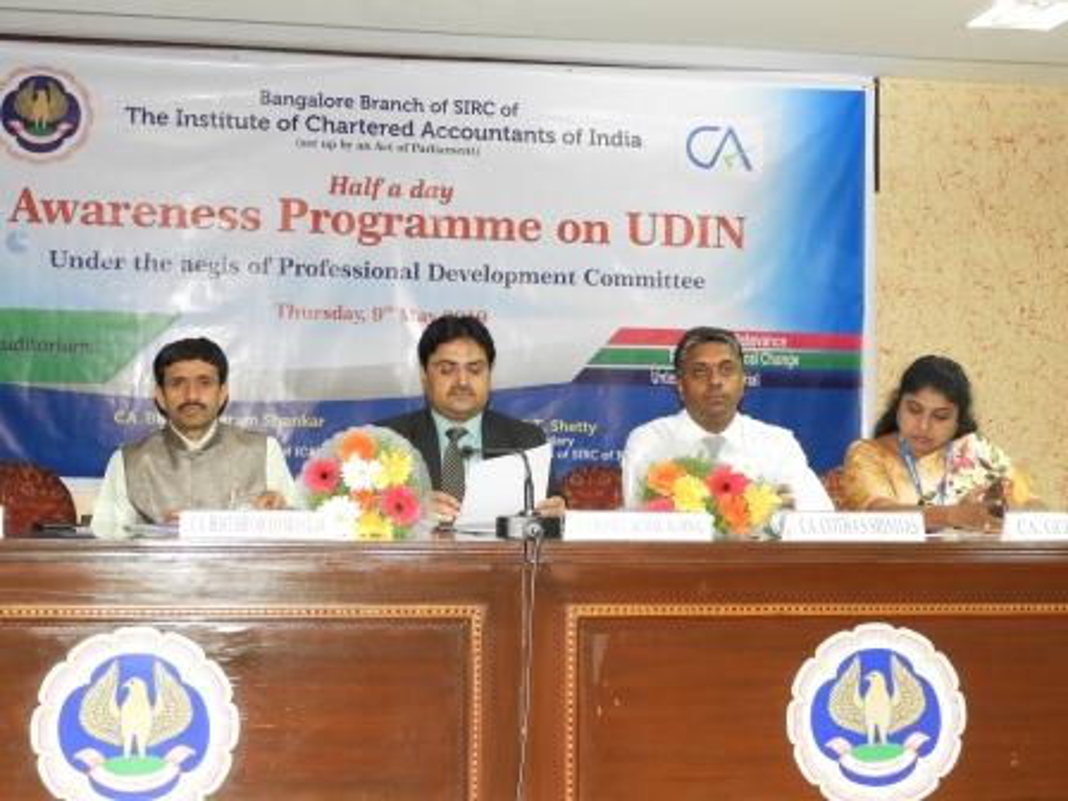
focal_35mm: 60
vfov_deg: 24.4
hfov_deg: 32.2
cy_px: 400
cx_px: 534
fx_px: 1851
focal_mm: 10.7
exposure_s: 1/30
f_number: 4.2
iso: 800
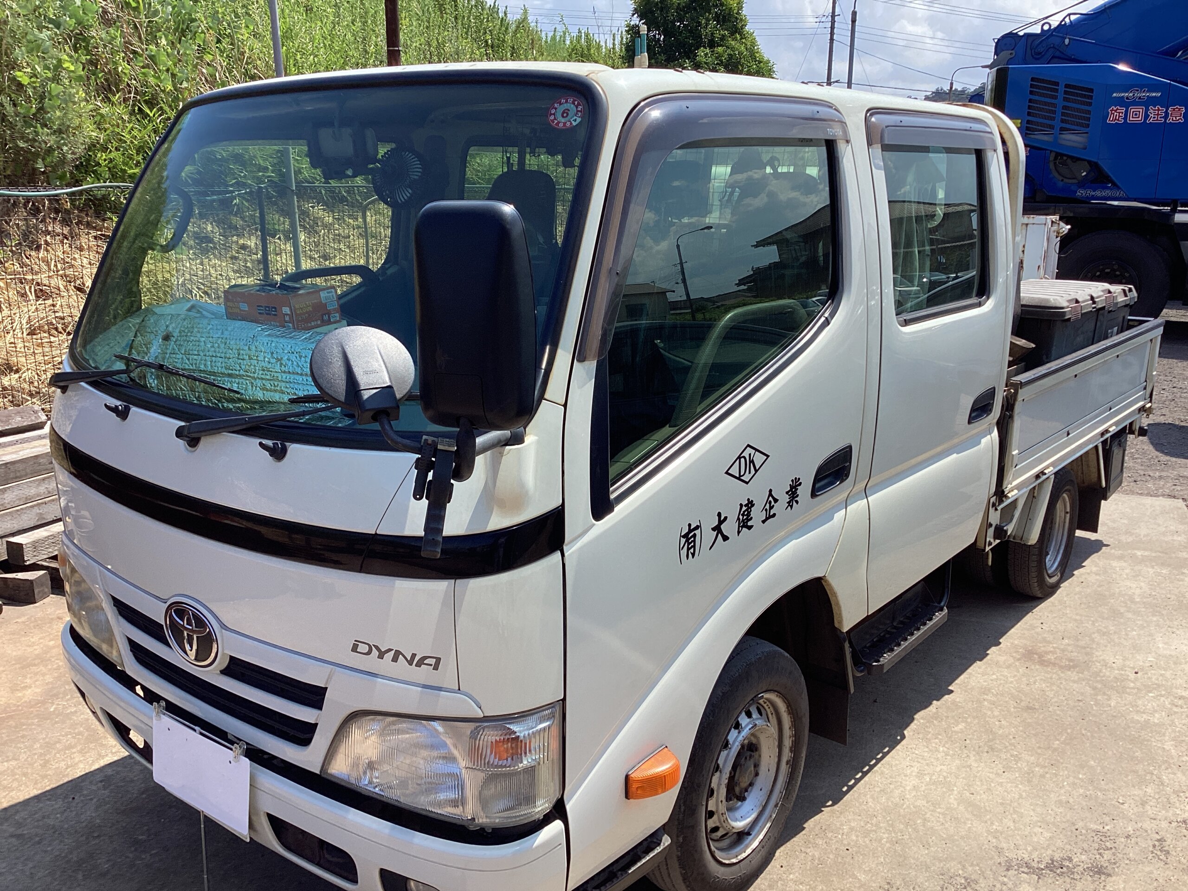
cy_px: 446
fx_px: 1064
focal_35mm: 31
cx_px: 594
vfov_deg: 45.4
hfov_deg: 58.4
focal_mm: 3.3
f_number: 2.4
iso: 25
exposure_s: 1/867
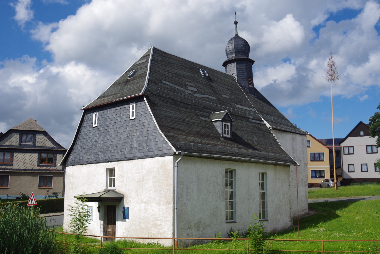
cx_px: 190
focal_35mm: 42
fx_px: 443
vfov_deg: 31.9
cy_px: 127
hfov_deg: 46.4
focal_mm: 28
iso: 100
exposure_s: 1/400
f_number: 8
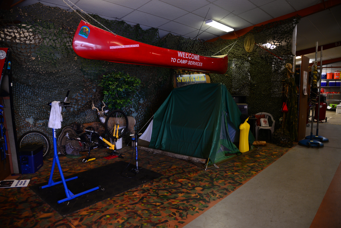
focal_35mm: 24
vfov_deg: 53.2
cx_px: 170
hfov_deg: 73.7
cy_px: 114
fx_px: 227
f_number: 4.5
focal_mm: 24
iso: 1000
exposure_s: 1/60
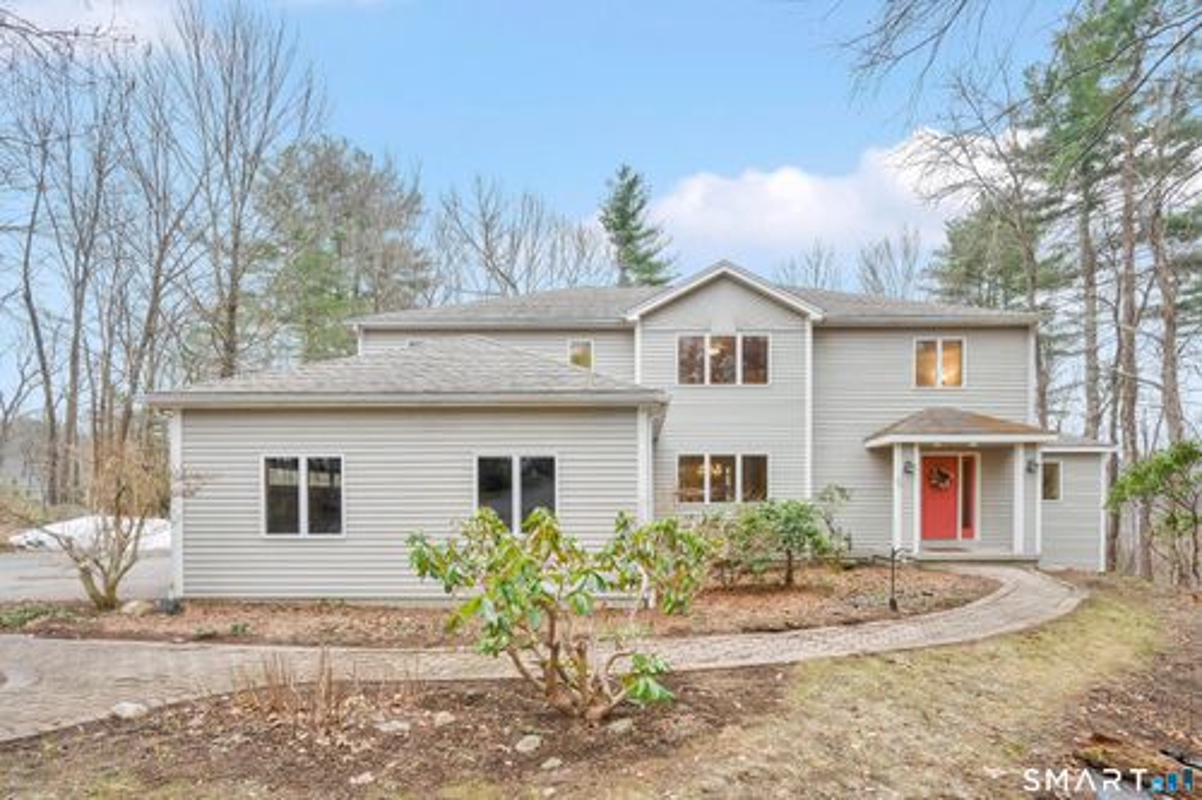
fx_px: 467
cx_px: 601
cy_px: 400
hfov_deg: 104.3
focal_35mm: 14
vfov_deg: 81.2
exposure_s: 1/250
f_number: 8
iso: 800
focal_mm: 14
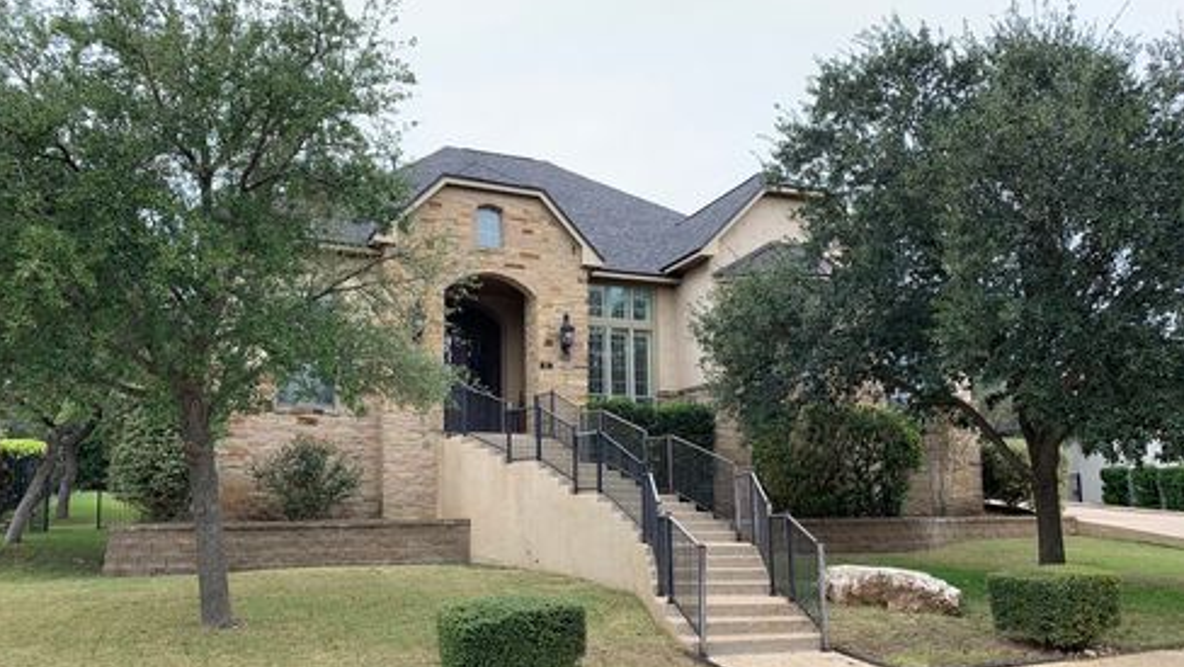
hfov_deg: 66.0
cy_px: 431
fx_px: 911
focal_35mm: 29
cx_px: 582
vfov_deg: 39.9
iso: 25
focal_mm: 4.25
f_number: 1.8
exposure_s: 1/144
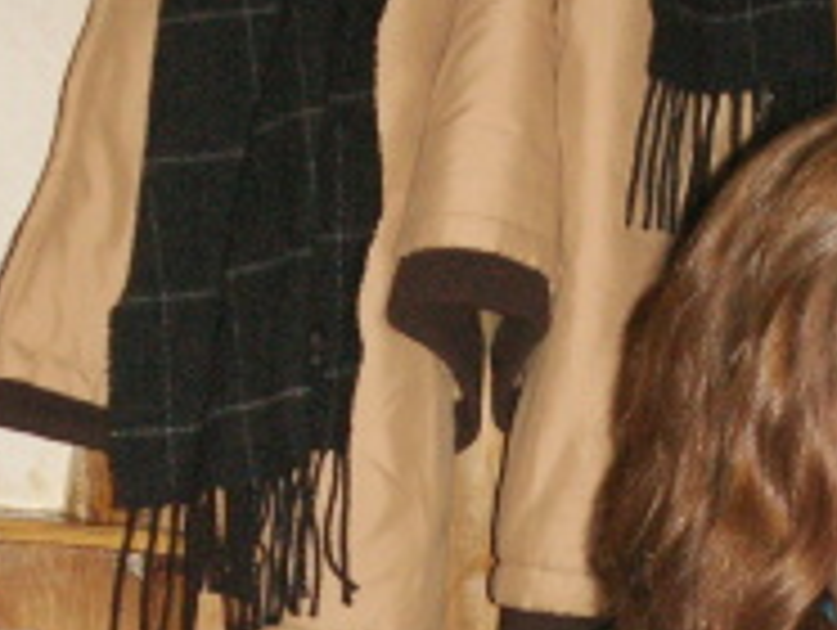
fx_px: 3075
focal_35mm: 127
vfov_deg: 11.4
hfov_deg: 15.4
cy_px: 819
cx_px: 652
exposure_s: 1/40
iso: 160
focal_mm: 7.7
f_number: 3.5
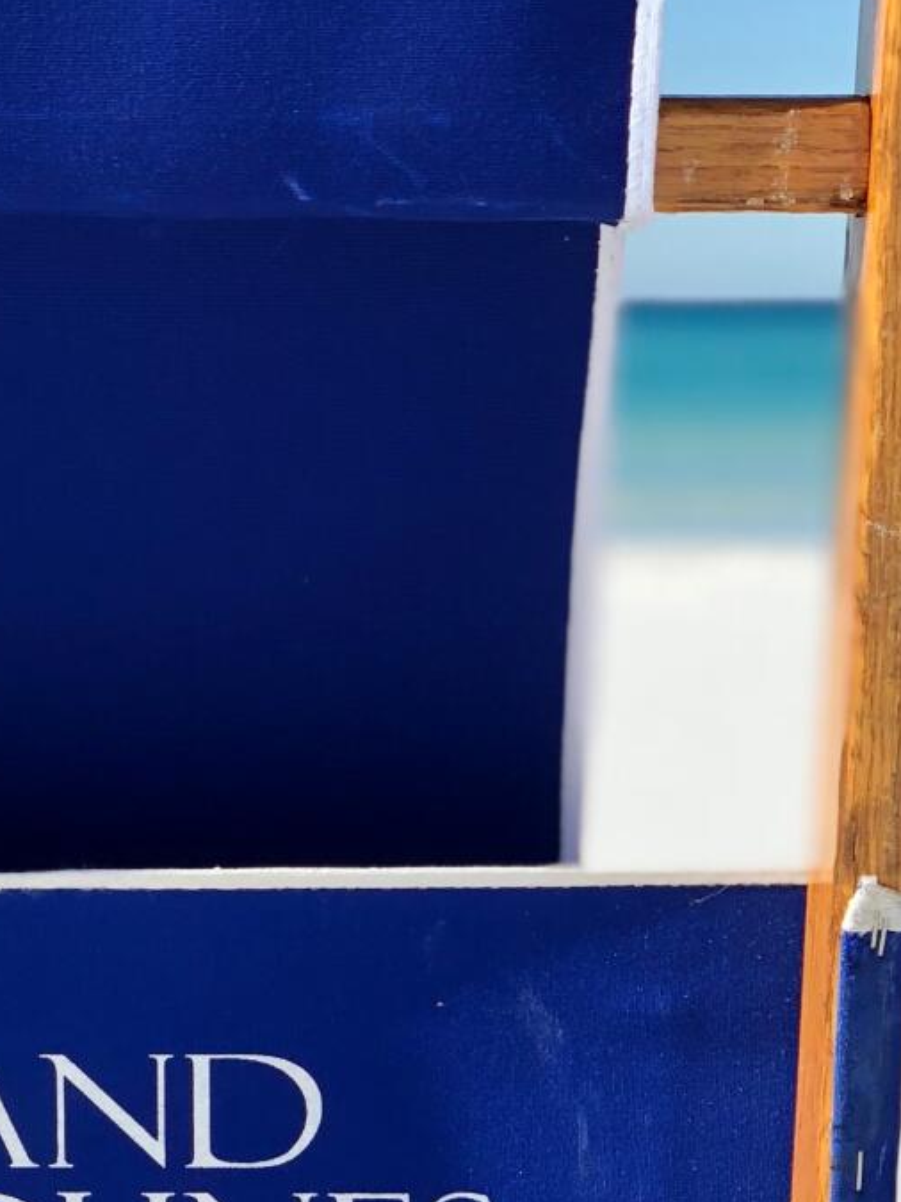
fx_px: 5346
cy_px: 853
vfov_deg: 12.8
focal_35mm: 154
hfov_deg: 9.5
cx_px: -142
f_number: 2.4
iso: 16
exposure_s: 1/823
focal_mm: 6
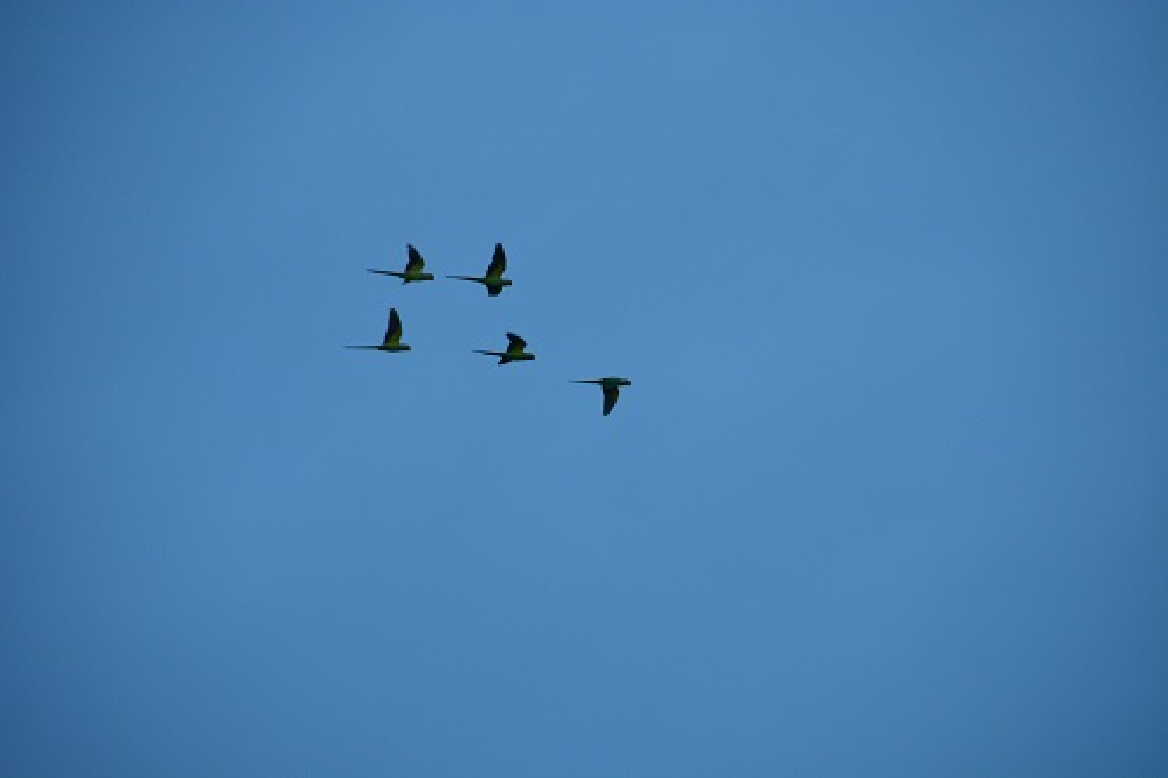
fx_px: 9730
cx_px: 584
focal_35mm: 300
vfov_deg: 4.6
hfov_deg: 6.9
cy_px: 389
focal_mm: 200
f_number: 5.6
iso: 1600
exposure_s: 1/320
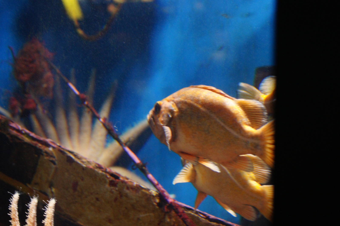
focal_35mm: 82
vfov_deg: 16.6
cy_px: 113
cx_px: 170
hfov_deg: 24.6
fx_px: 779
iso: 1600
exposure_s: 1/20
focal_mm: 55
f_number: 4
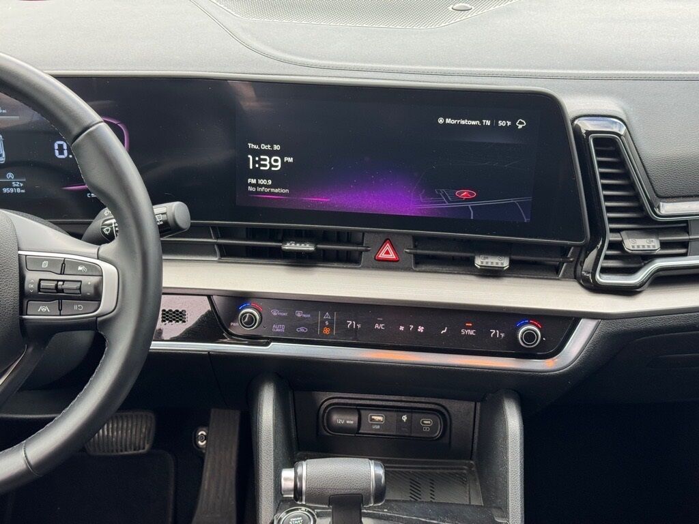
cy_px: 262
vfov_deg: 30.3
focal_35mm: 48
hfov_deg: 39.7
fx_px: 969
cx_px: 350
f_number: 1.78
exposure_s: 1/113
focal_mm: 6.76
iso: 100
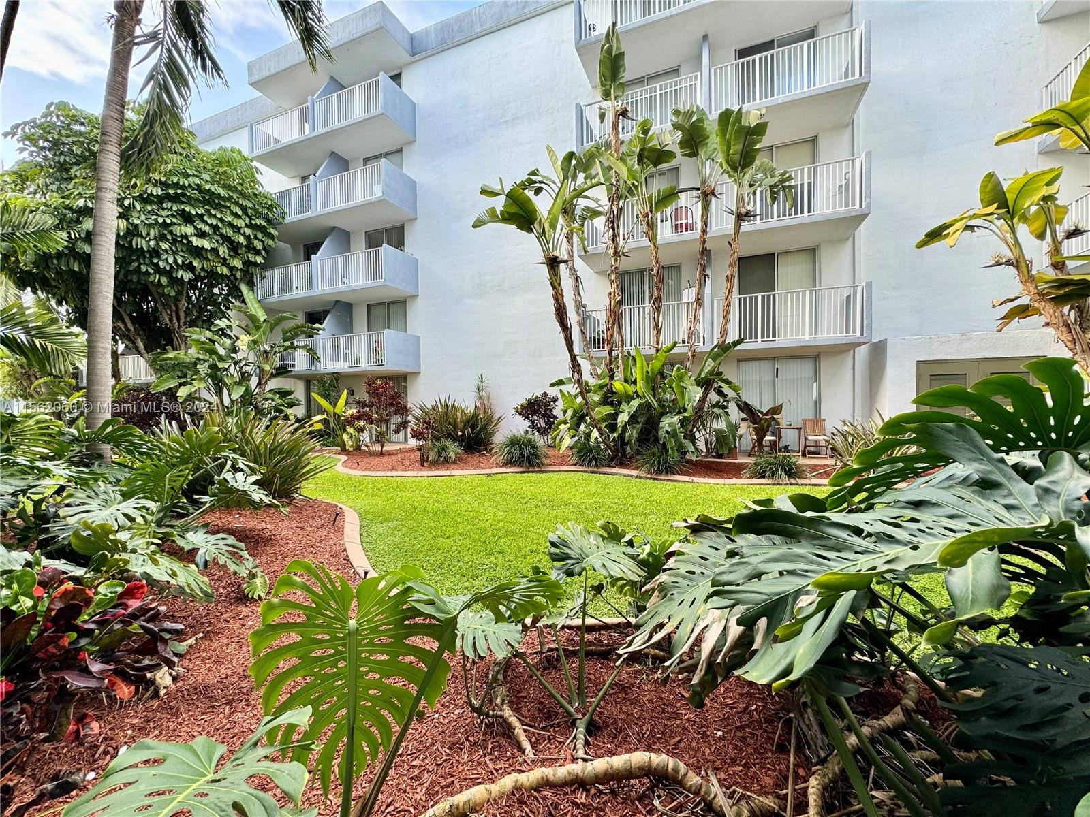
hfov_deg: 102.1
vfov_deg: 85.7
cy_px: 408
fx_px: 441
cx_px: 545
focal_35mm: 14
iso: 40
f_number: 2.2
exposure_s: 1/114
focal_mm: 2.22
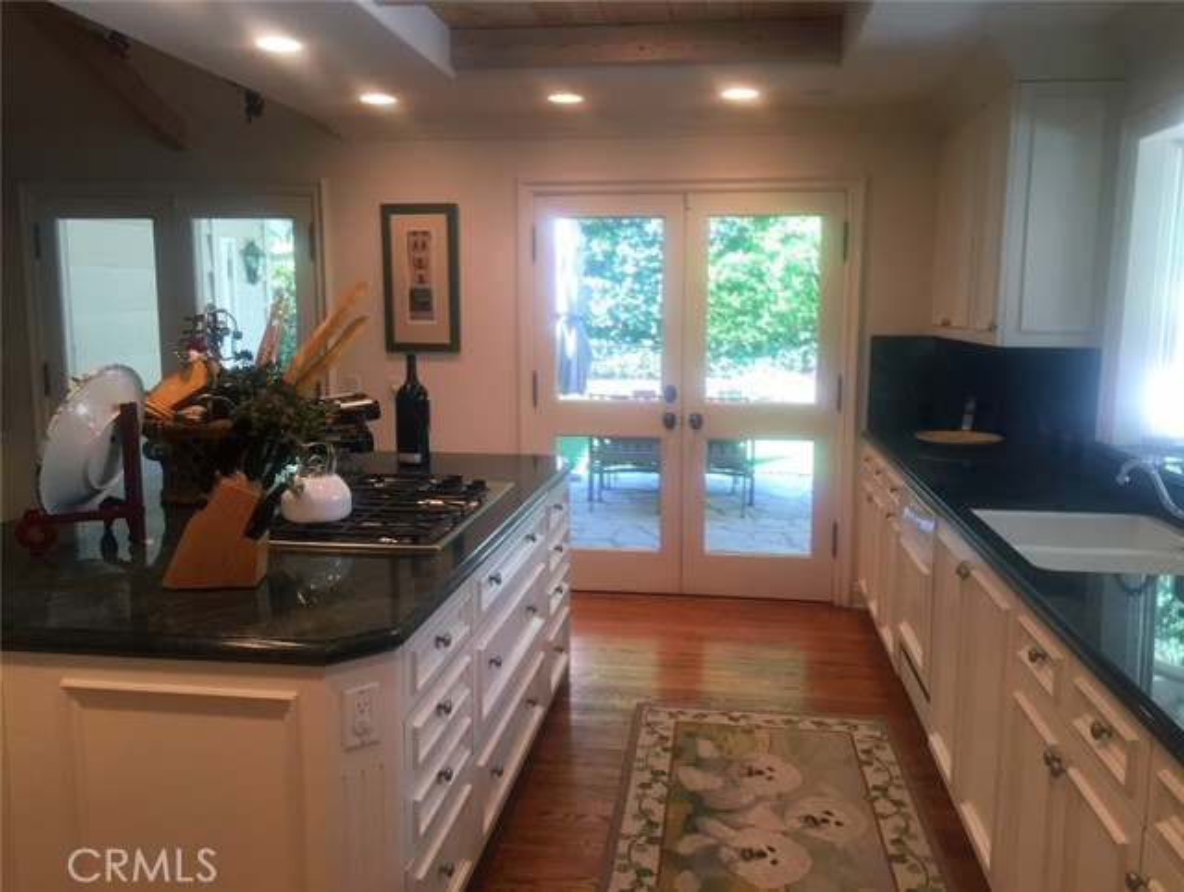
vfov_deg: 48.3
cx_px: 592
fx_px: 993
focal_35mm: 29
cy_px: 446
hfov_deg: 61.6
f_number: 2.2
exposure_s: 1/40
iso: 32
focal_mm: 4.15
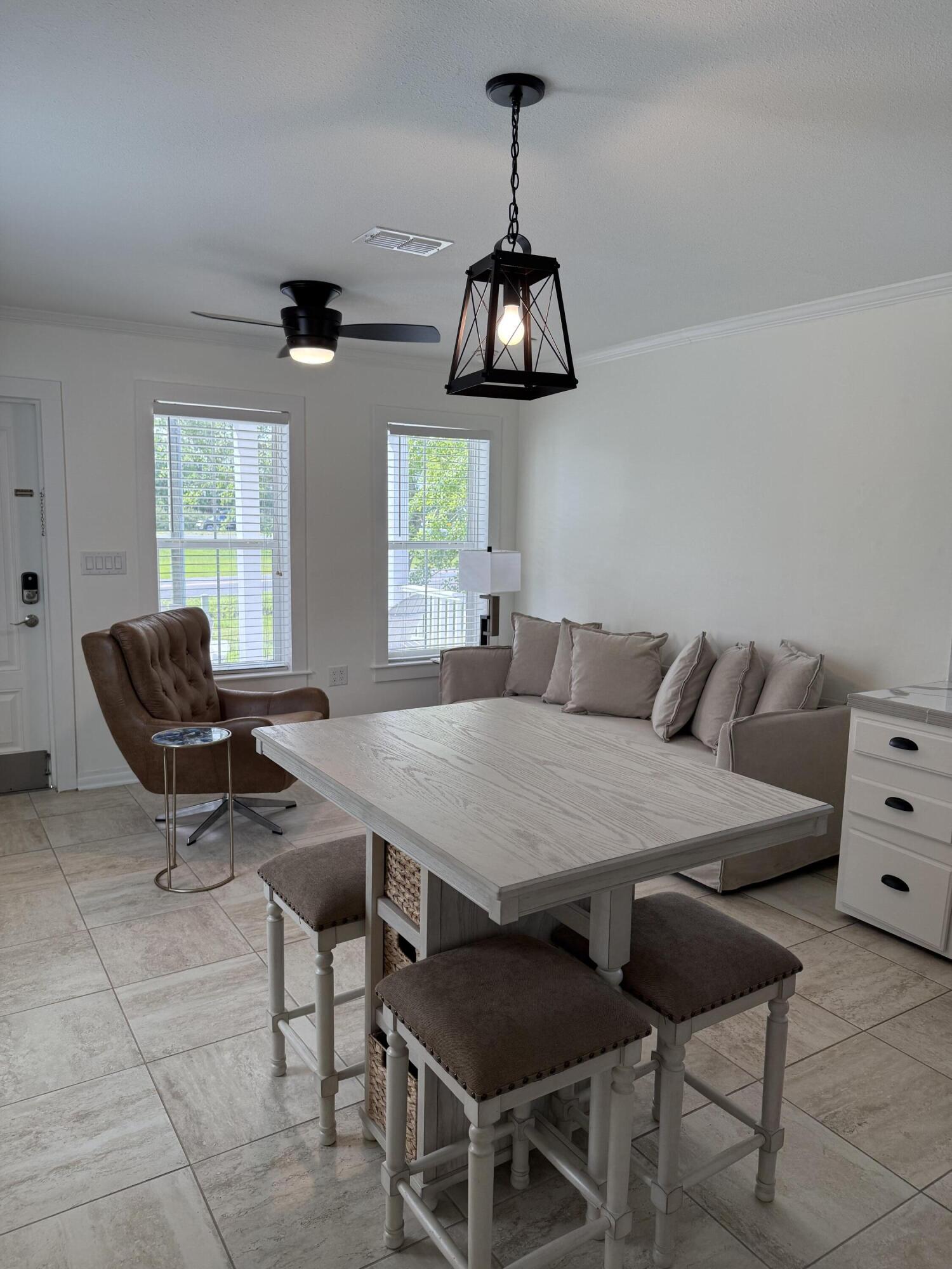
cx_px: 476
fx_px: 880
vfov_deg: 71.6
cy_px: 634
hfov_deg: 56.8
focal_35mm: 24
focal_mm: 6.76
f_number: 1.78
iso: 125
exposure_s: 1/240
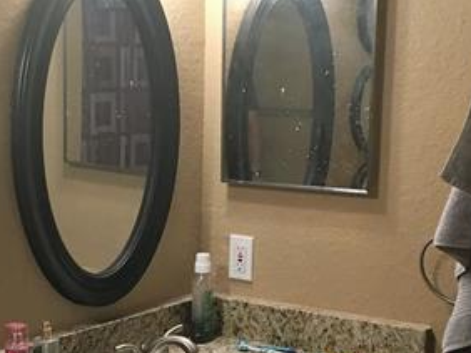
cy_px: 320
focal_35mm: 79
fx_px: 1074
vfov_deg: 18.3
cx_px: 195
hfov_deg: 24.7
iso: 80
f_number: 2.2
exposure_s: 1/30
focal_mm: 4.15
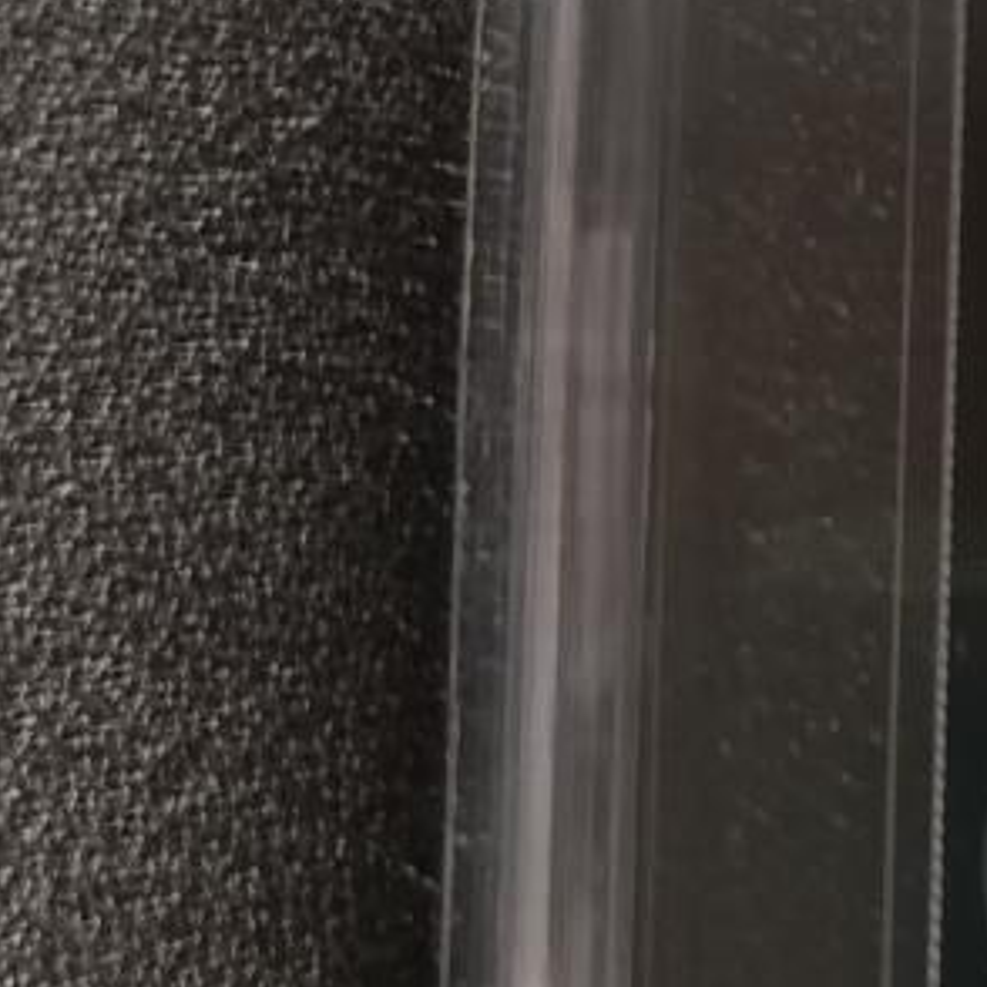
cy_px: 423
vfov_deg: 13.4
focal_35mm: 130
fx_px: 4194
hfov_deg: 11.7
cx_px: 2142
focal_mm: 5.31
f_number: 1.7
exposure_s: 1/50
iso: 1090
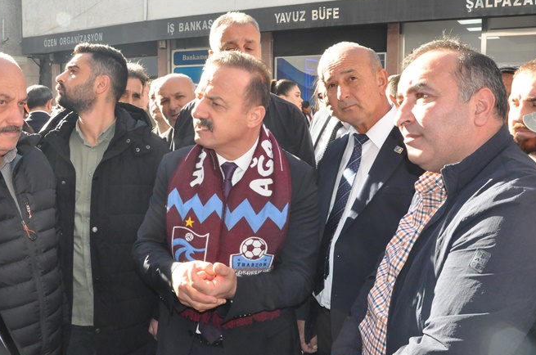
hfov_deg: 57.3
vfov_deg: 39.8
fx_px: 490
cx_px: 252
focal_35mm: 33
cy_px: 159
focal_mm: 18
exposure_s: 1/200
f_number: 13
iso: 1600
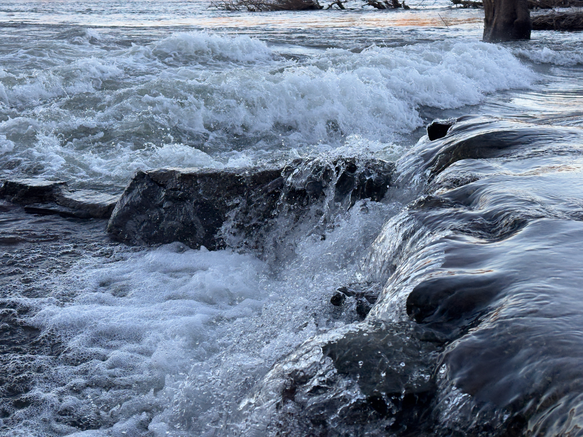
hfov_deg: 39.7
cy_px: 218
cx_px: 292
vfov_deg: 30.3
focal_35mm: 48
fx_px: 808
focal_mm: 6.86
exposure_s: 1/292
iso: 64
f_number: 1.78
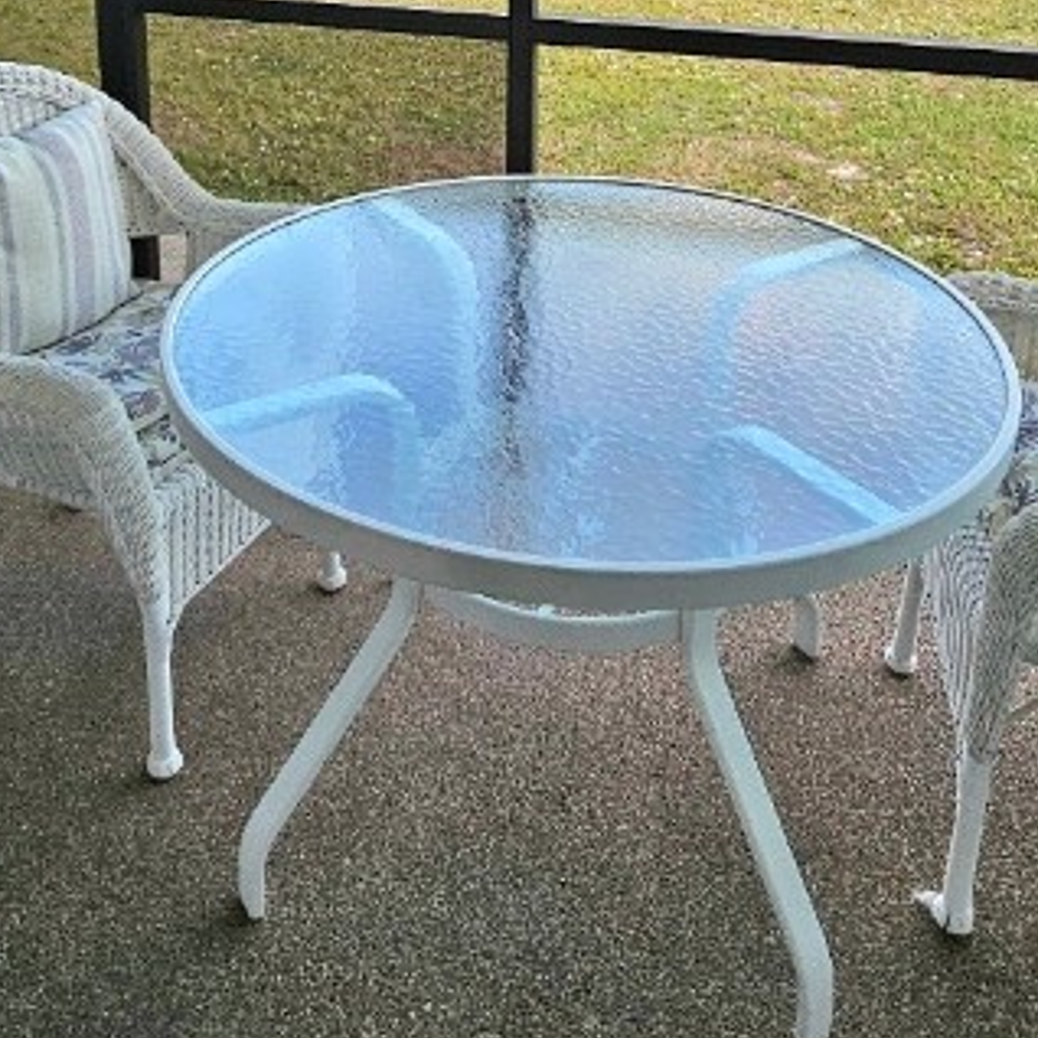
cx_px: 424
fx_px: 1255
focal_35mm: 37
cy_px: -20
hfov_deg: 44.7
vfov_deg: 39.2
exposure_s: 1/385
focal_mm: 2.2
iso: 50
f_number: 2.2
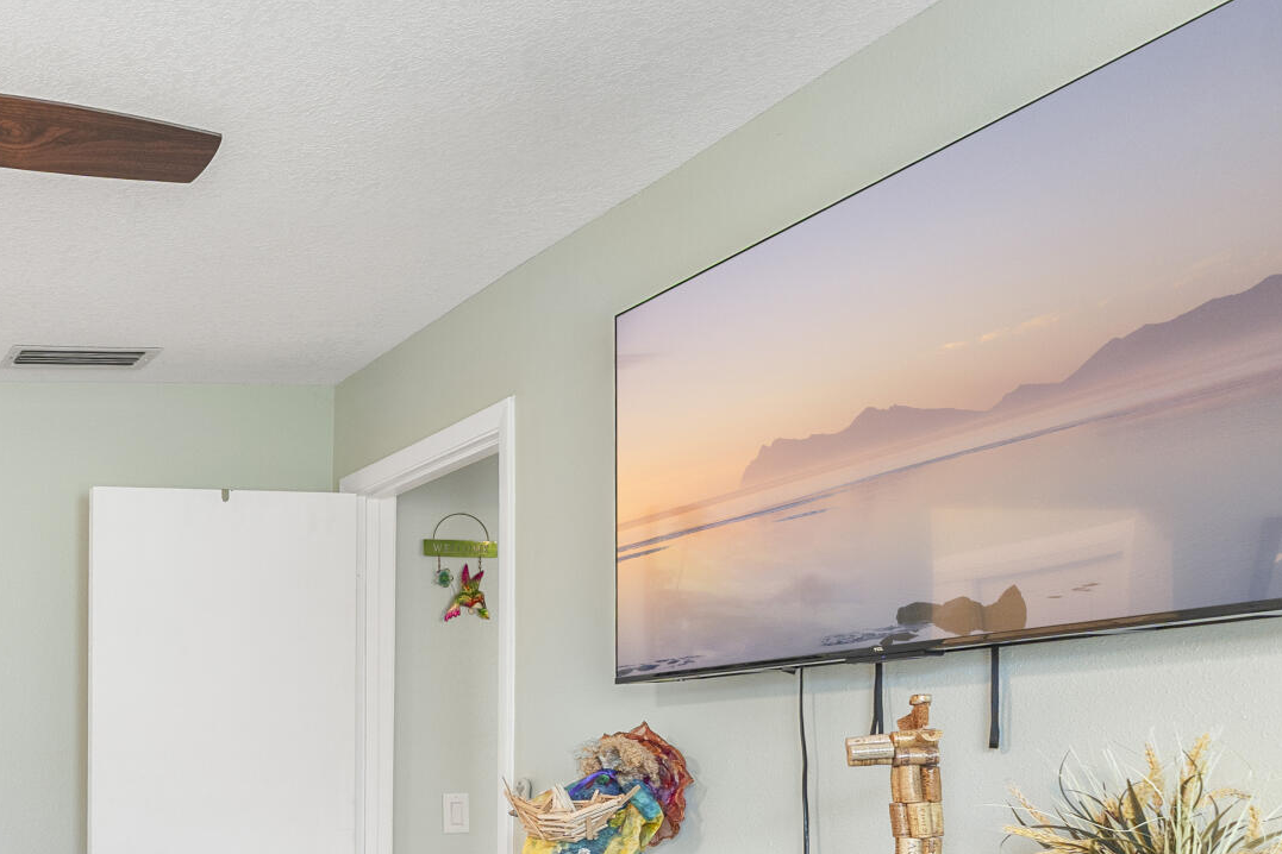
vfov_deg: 32.0
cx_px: -288
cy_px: 817
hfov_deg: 36.8
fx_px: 1389
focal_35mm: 39
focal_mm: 14
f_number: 4.5
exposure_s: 1/4
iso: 400
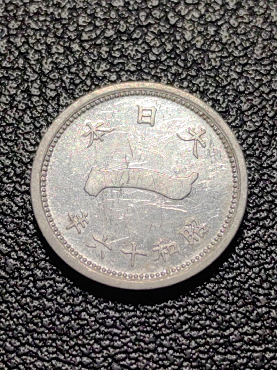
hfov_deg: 13.3
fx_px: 1184
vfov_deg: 17.7
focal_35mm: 111
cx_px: 138
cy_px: 185
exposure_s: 1/247
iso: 50
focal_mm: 5.75
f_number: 2
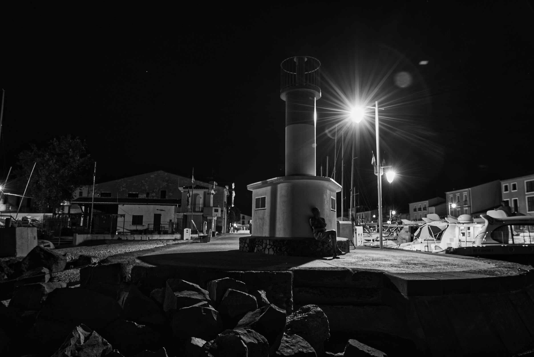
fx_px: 356
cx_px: 267
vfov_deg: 53.2
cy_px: 178
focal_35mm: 24
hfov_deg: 73.7
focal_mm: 24
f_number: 8
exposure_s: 13
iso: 64
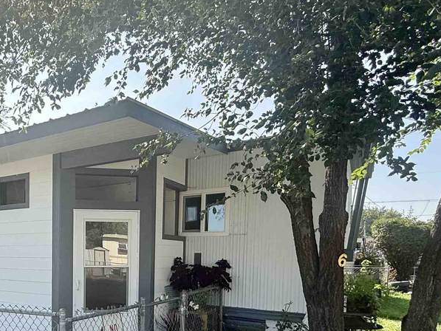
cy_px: 279
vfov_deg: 43.8
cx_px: 69
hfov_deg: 54.5
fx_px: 382
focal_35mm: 30
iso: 64
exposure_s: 1/549
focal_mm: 2.22
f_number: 2.2
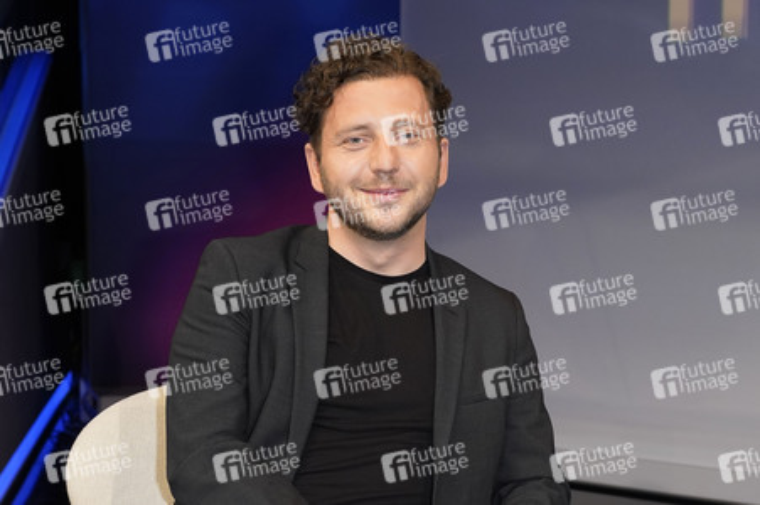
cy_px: 252
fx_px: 886
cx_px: 380
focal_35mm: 42
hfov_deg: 46.4
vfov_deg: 31.8
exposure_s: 1/160
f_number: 5.6
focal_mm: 42
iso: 2000
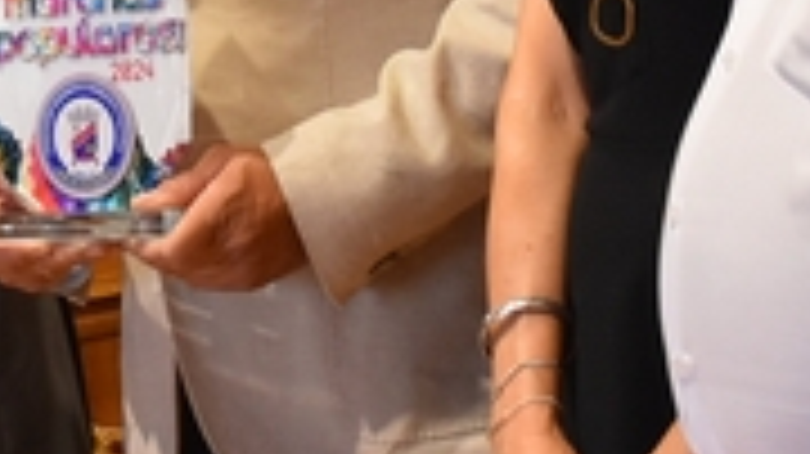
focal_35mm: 181
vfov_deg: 6.7
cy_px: 22
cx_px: 284
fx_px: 3877
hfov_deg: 11.9
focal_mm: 23
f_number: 3.8
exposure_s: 1/60
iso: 1000
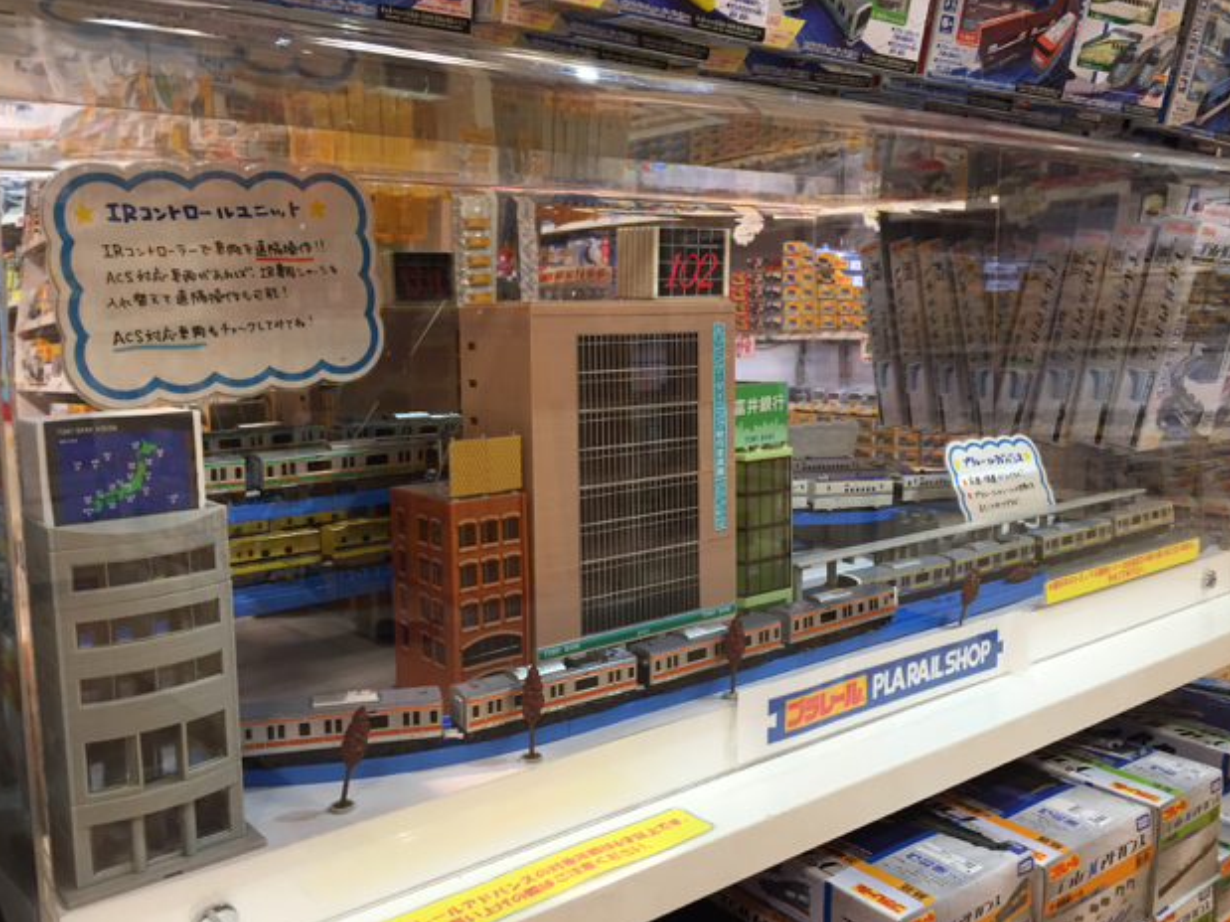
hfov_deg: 60.0
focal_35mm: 30
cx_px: 618
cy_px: 457
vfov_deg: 46.8
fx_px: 1066
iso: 40
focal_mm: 4.15
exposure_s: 1/33
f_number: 2.2
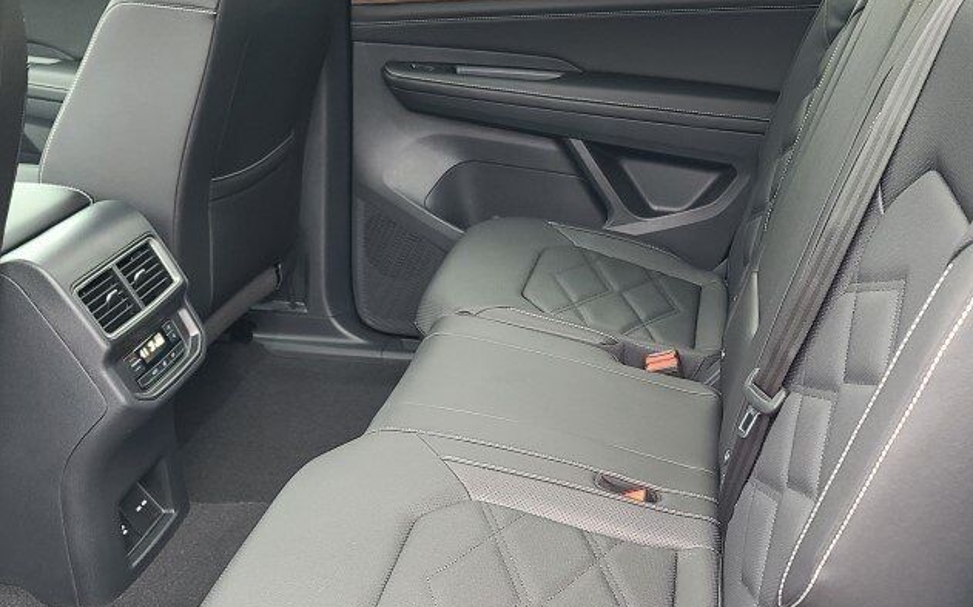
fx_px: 1140
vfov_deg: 29.3
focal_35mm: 43
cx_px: 617
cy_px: 465
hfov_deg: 45.8
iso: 250
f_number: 1.8
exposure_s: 1/40
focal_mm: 7
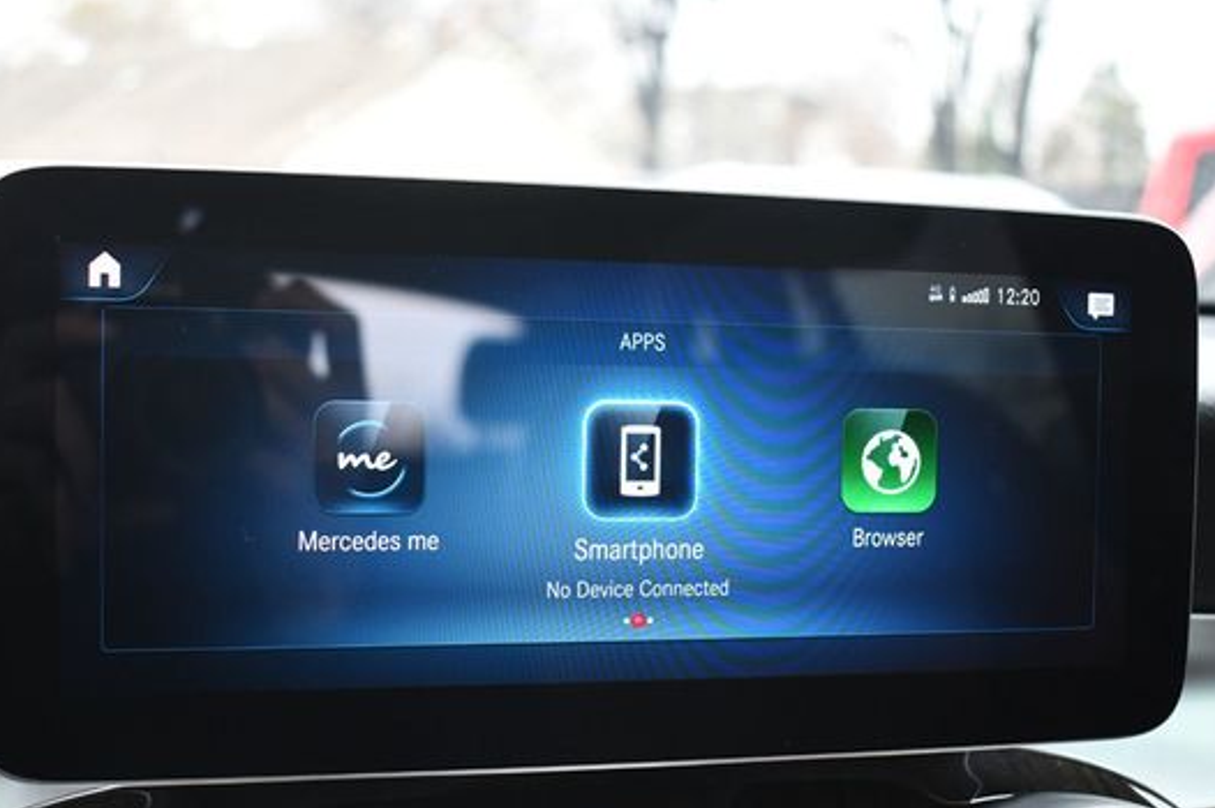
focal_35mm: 45
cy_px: 469
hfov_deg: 43.6
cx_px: 577
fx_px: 1518
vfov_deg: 29.8
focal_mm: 25
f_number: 4
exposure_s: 1/200
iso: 800
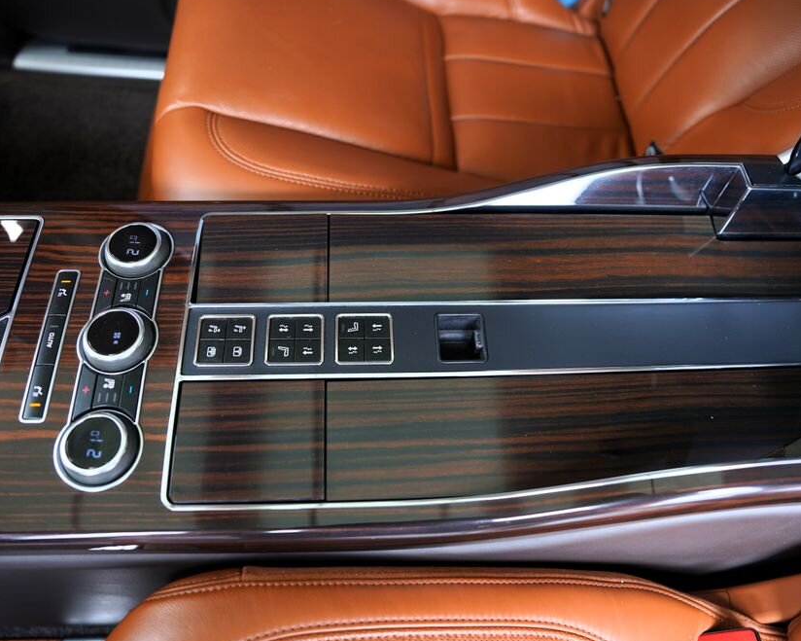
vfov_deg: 51.5
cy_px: 319
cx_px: 418
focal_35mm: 28
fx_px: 664
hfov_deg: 62.2
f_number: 3.2
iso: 100
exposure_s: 1/30
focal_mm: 24
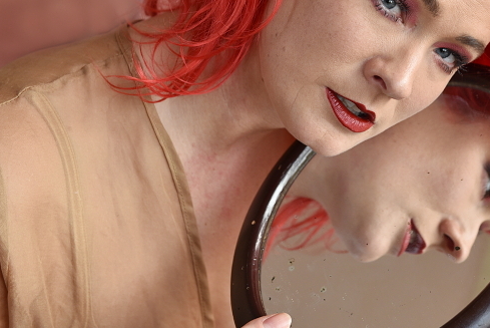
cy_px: 43
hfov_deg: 21.9
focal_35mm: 92
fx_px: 1253
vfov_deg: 14.8
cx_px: 385
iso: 400
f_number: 4
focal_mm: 50
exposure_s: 1/200
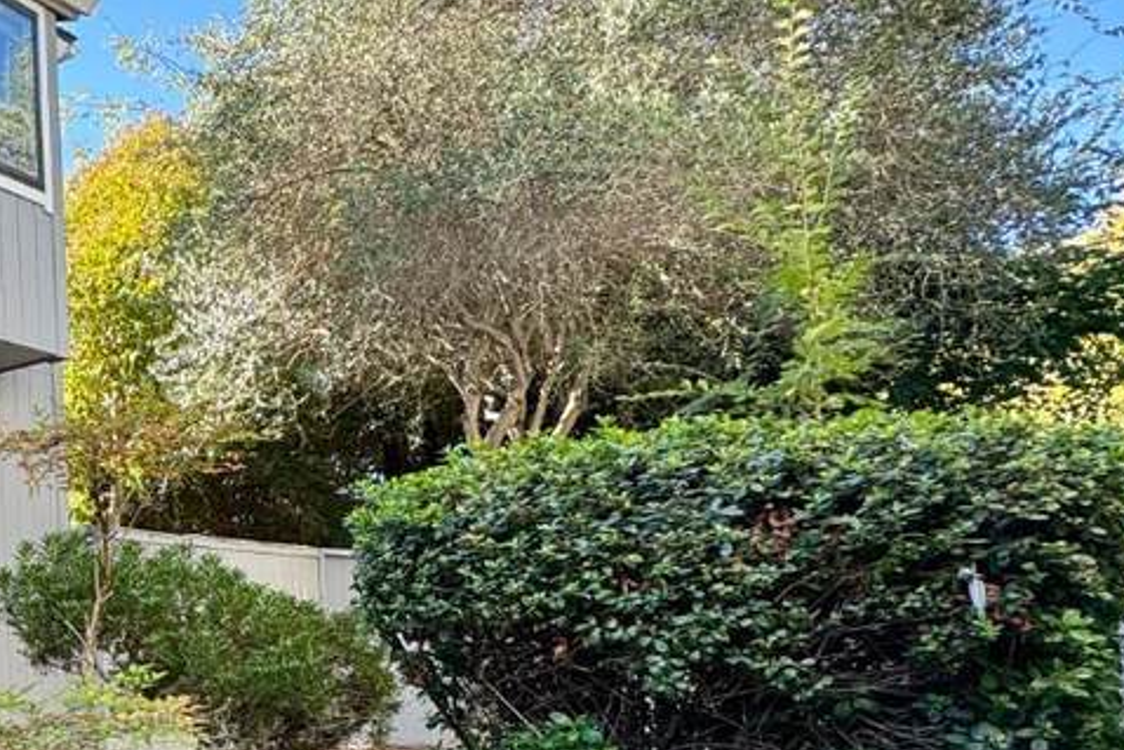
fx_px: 1218
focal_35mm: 39
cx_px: -348
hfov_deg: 34.4
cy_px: 637
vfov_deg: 32.9
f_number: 2.2
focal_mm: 2.22
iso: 40
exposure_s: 1/173
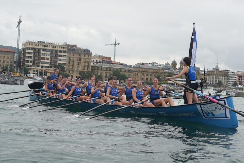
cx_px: 122
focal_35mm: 57
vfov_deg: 23.8
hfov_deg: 35.1
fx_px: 386
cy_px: 82
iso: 1250
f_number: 6.3
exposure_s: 1/1000
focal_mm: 38
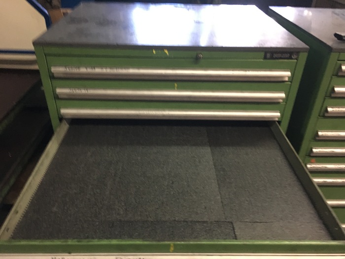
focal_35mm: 29
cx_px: 172
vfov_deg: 48.2
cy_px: 130
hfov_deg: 61.7
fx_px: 289
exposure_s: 1/17
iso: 200
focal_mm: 4.15
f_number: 2.2
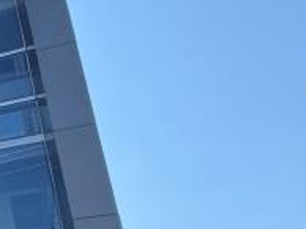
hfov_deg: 15.7
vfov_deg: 19.3
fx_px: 653
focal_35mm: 74
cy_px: 224
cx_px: -402
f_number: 2.2
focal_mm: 2.22
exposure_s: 1/241
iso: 40
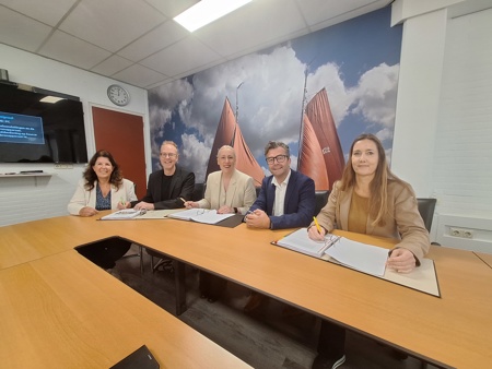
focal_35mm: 13
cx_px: 246
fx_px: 185
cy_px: 184
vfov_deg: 90.0
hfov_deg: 106.2
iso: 160
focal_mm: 1.74
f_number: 2.2
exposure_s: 1/33
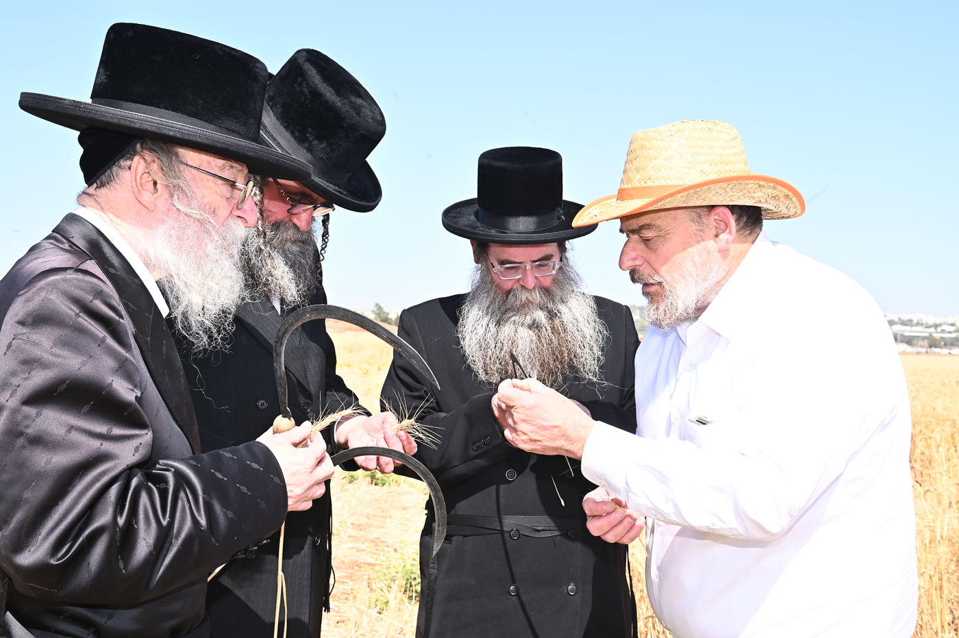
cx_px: 480
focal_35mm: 46
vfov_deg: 29.2
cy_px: 319
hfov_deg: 42.8
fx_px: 1225
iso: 320
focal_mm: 46
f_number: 13
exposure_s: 1/200
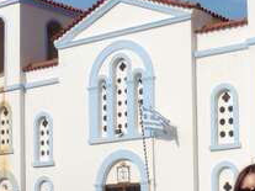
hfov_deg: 26.8
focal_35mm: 72
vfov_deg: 20.3
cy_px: 136
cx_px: 179
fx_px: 530
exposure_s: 1/1250
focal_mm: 4.3
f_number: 4
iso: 100
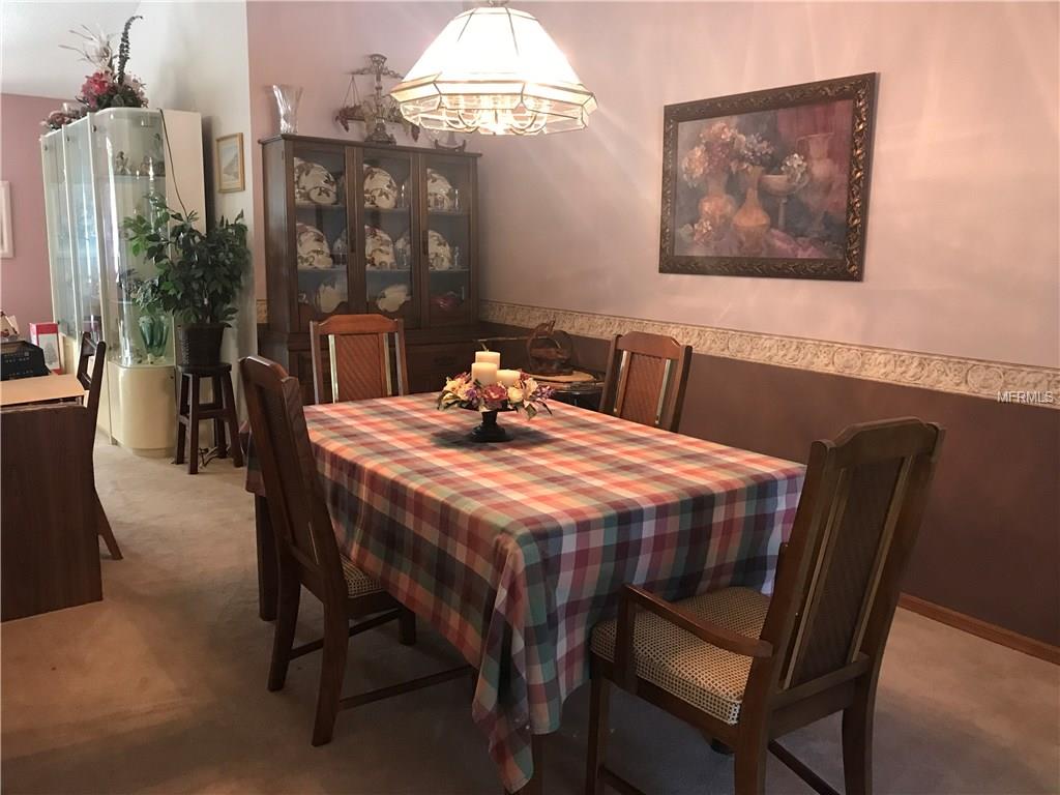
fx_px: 857
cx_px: 530
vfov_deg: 49.7
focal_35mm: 28
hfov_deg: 63.4
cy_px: 398
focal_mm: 3.99
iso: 80
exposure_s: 1/15
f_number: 1.8
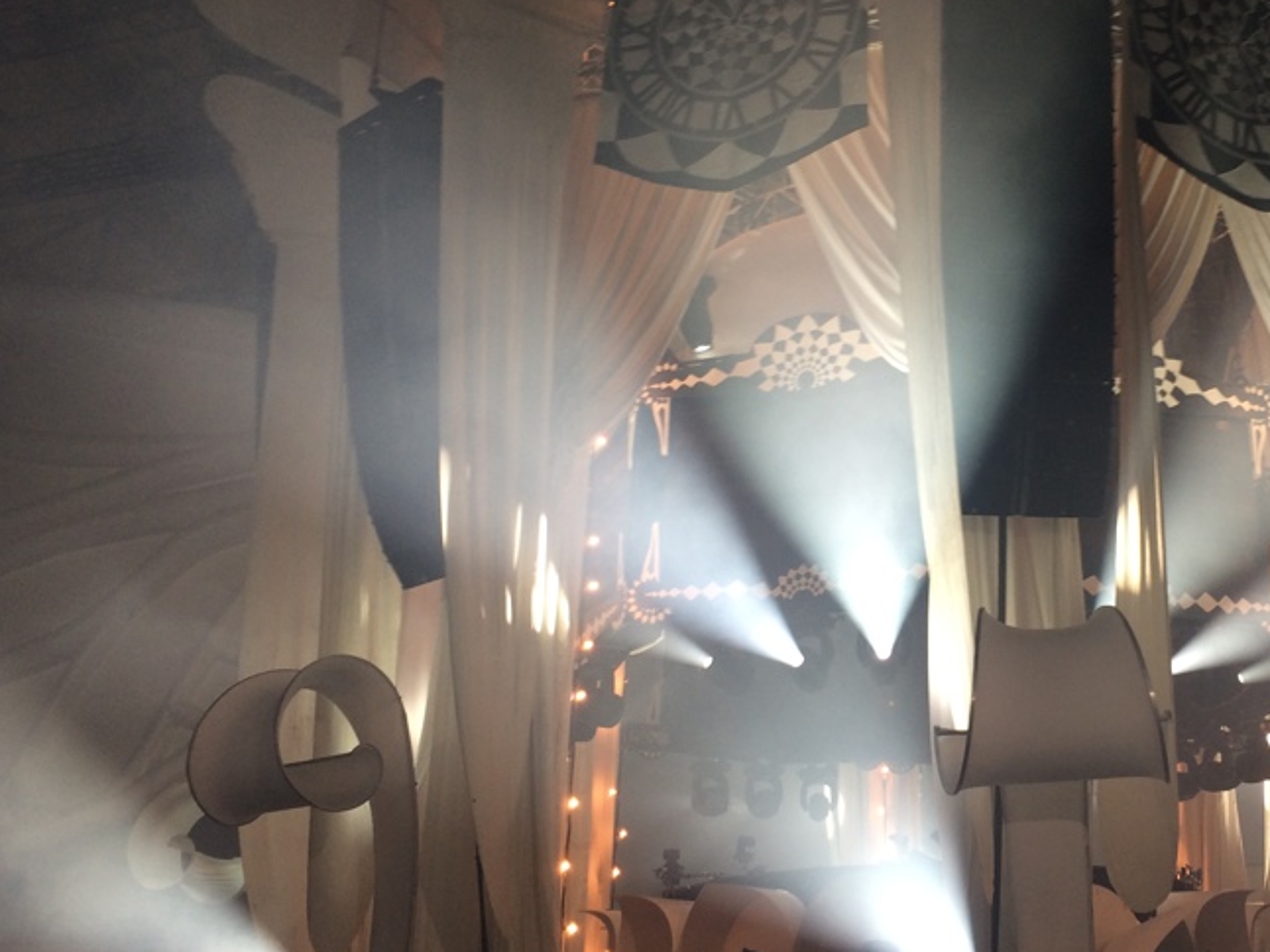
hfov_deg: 40.4
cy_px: 443
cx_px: 914
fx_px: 1687
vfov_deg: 31.5
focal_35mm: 46
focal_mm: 4.15
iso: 32
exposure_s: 1/60
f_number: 2.2
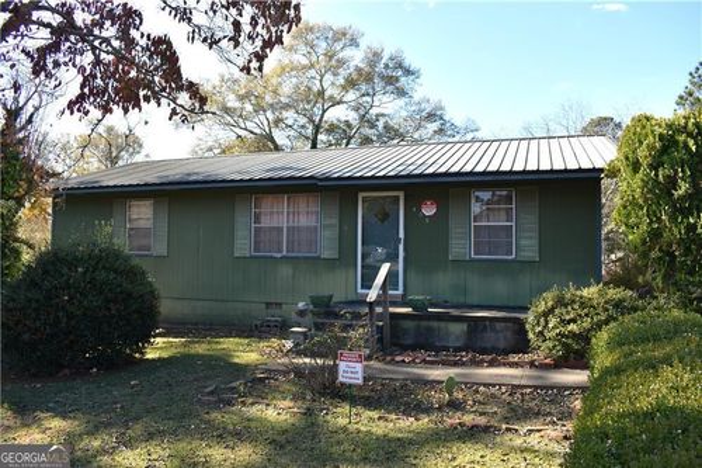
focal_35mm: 27
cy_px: 234
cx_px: 351
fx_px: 526
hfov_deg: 67.4
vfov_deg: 47.9
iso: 100
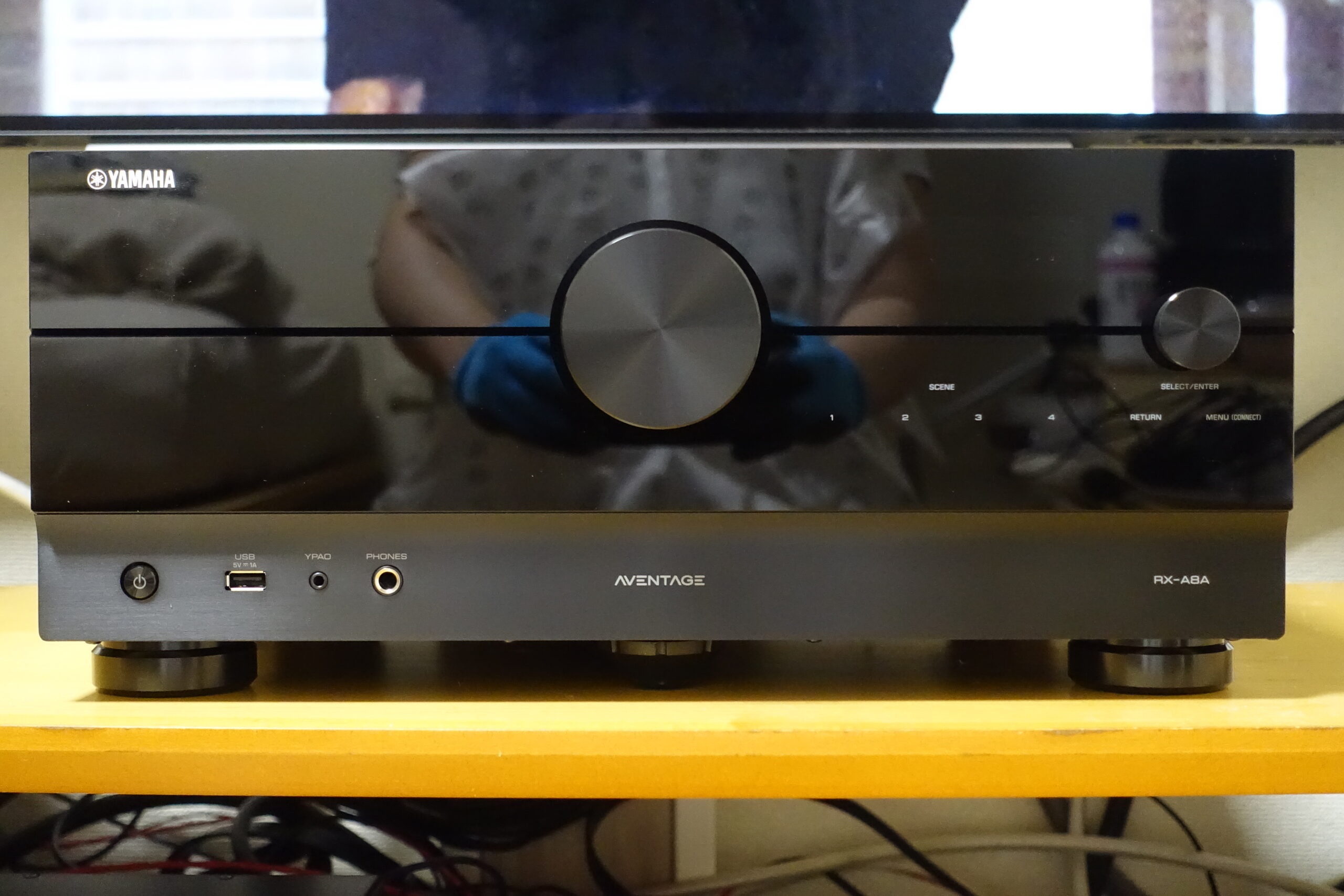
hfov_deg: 38.9
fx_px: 1904
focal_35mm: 51
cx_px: 672
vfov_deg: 26.5
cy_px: 448
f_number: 2.8
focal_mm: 18.7
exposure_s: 1/60
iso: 4000
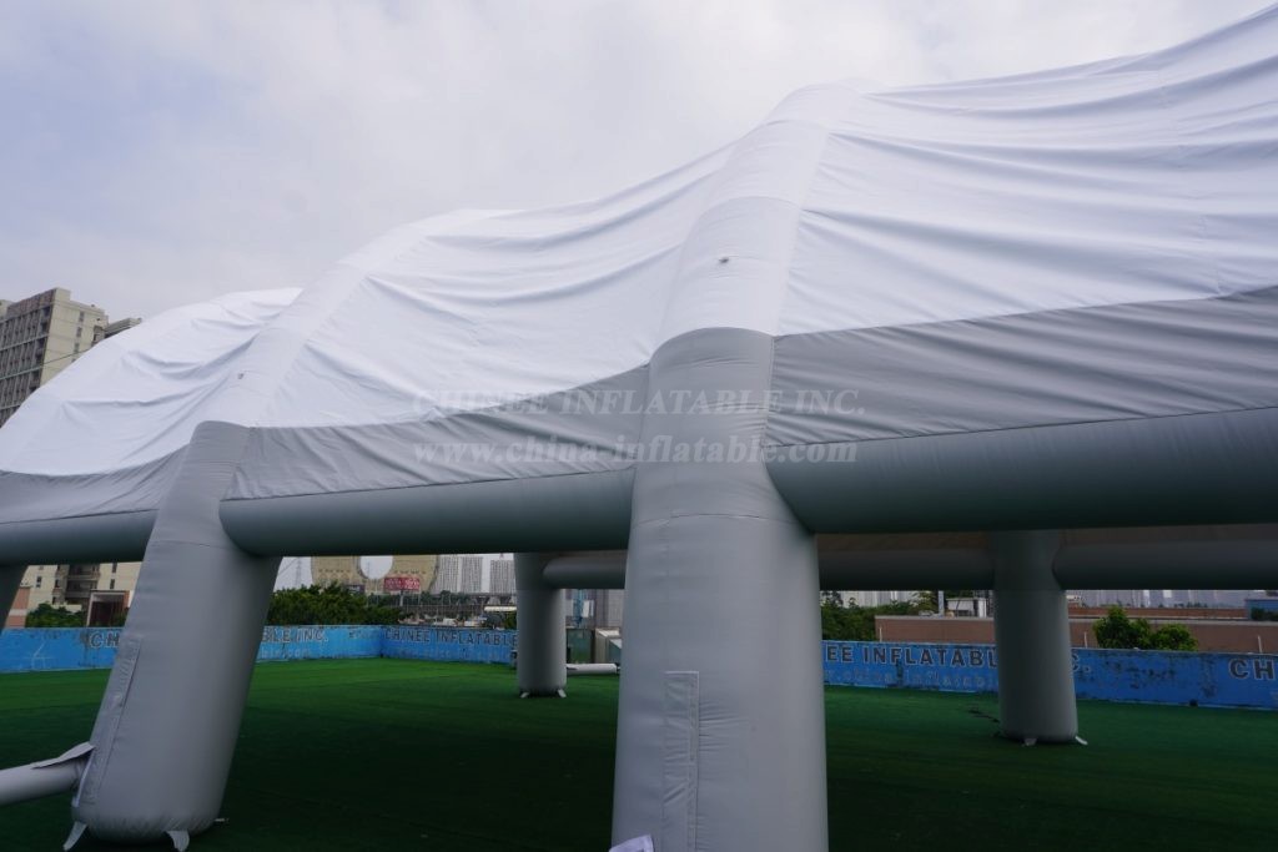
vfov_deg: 53.1
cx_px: 639
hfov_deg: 73.7
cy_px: 426
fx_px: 852
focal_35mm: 24
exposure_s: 1/200
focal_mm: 16
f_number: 10
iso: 100
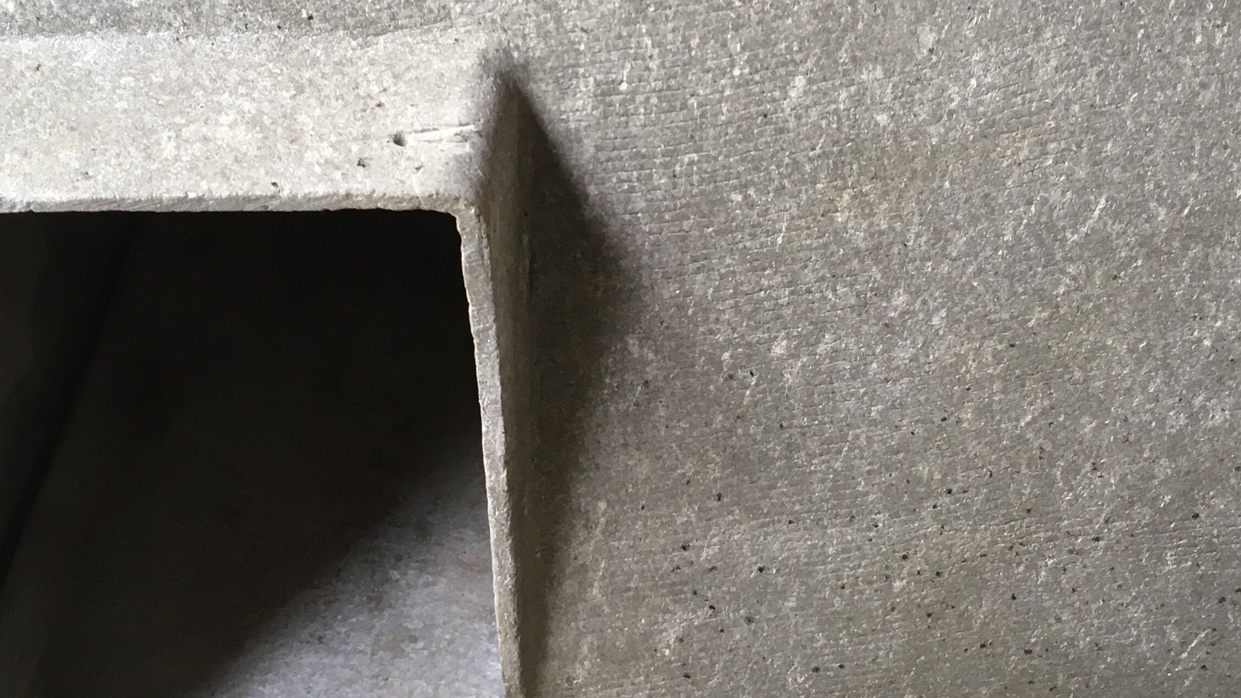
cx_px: 631
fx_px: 1843
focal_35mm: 56
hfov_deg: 37.2
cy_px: 159
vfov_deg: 21.2
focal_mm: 4.15
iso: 64
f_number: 2.2
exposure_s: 1/33
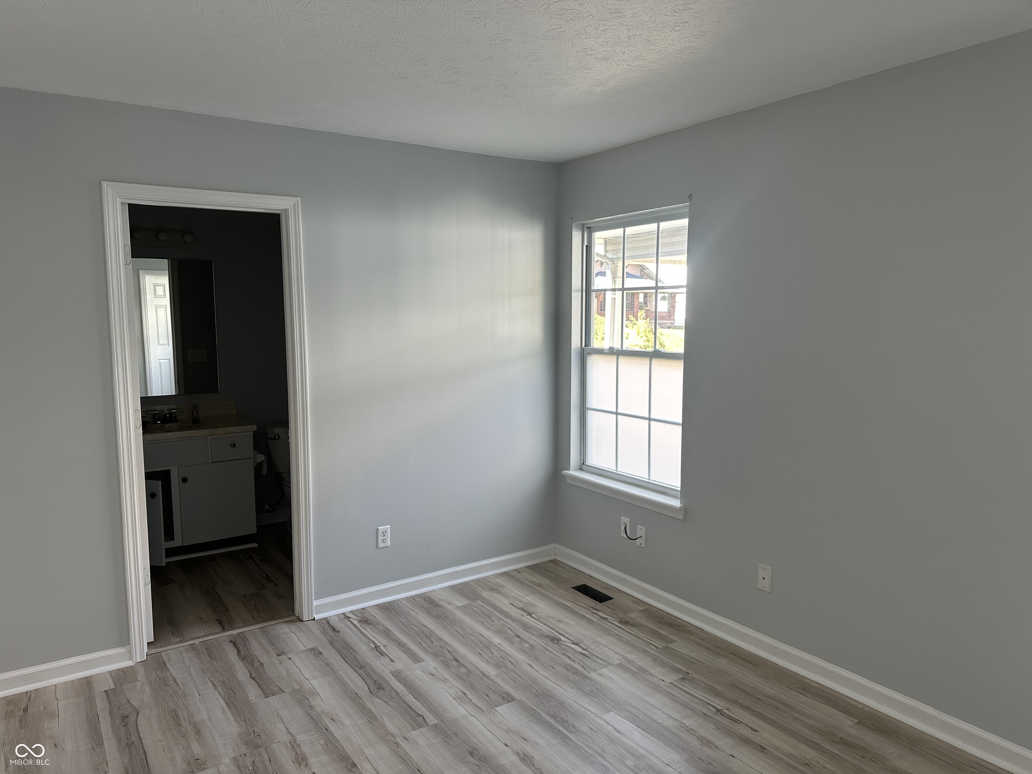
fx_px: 716
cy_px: 387
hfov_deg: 71.6
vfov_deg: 56.8
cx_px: 516
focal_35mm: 24
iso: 125
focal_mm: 6.86
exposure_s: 1/121
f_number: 1.78
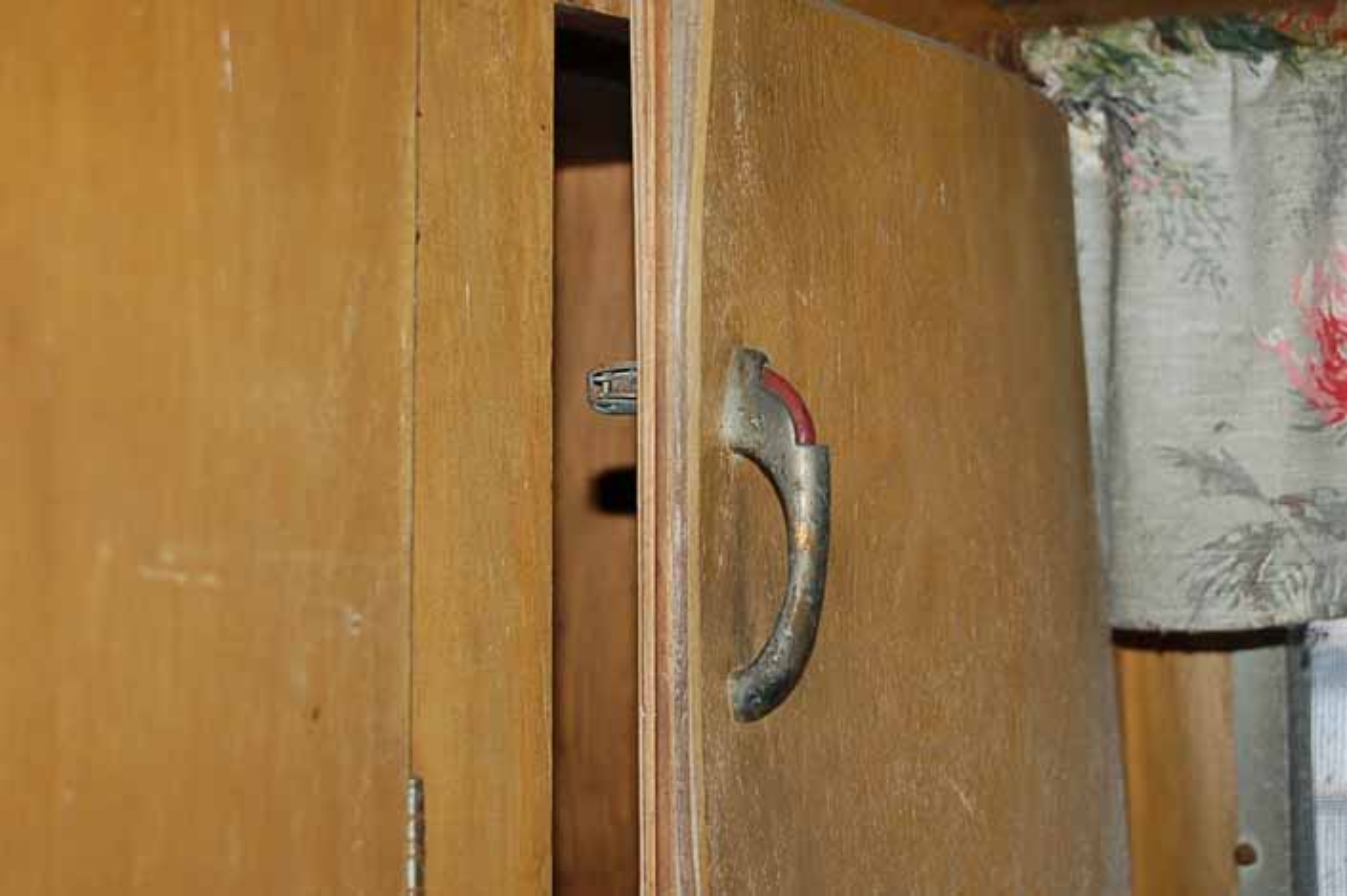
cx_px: 674
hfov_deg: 24.6
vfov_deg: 16.5
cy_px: 448
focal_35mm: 82
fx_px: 3085
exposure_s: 1/60
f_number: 5.6
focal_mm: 55
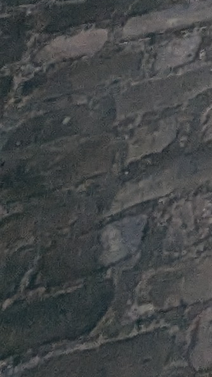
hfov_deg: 6.9
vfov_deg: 10.5
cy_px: -827
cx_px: 924
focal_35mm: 120
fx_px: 1200
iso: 54
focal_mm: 2.35
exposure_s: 1/903
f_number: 2.2
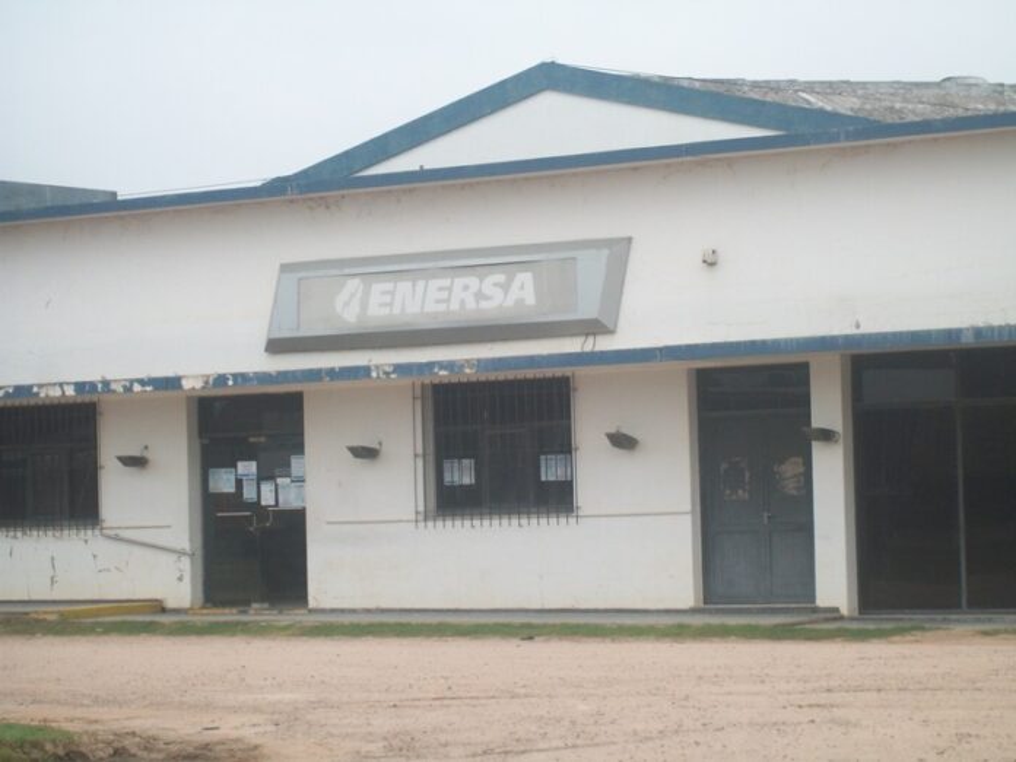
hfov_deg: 18.2
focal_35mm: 108
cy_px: 381
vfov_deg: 13.7
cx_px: 508
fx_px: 3170
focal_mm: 18
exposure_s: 1/125
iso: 80
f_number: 4.8
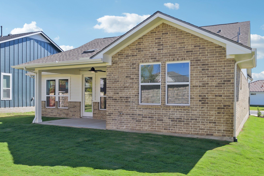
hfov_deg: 60.3
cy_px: 88
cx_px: 132
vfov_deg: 42.3
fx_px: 227
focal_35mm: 31
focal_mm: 21
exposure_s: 1/320
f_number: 8
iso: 400
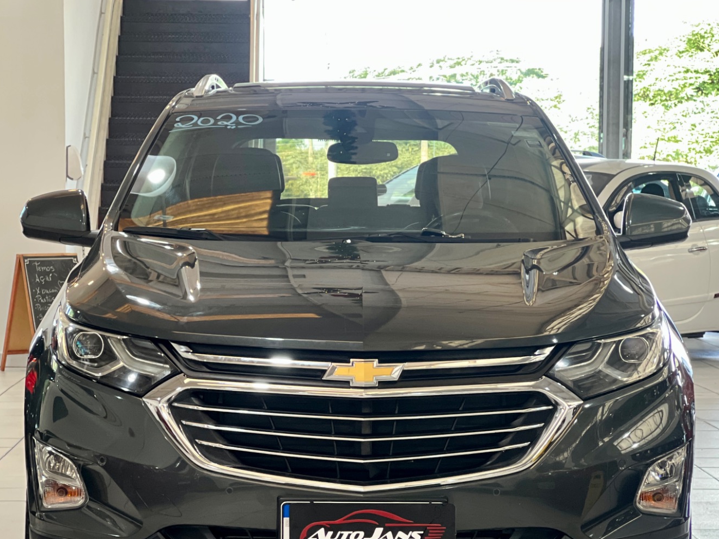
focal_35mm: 112
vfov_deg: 13.2
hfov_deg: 17.6
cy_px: 357
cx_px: 343
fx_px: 2325
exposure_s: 1/40
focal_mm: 9
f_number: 2.8
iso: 400
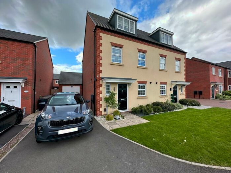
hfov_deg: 102.1
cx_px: 116
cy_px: 86
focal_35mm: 14
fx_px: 93
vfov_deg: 85.7
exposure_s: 1/543
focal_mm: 2.22
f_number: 2.2
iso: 40
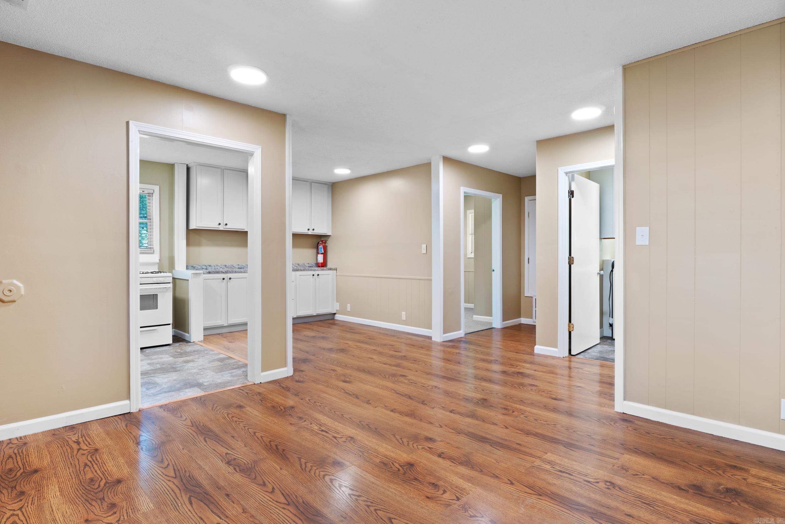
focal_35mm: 19
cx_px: 392
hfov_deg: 86.8
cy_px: 262
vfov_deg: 64.4
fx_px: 415
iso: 200
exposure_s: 1/1.25
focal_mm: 12.7
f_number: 9
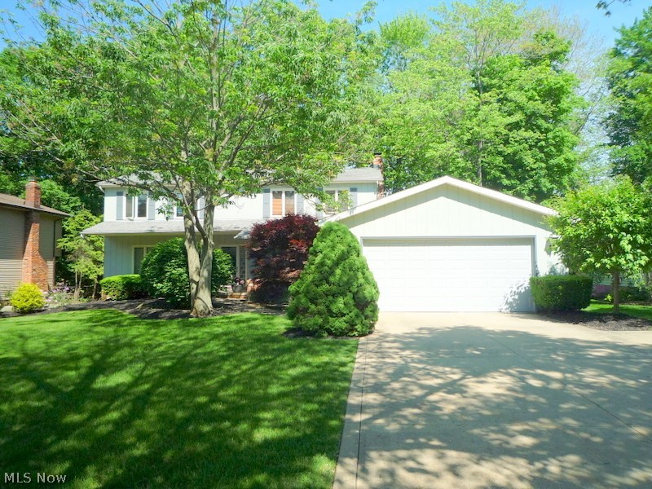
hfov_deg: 69.4
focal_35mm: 25
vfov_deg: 54.9
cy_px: 244
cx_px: 326
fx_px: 471
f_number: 3.2
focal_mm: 4.4
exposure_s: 1/640
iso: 100
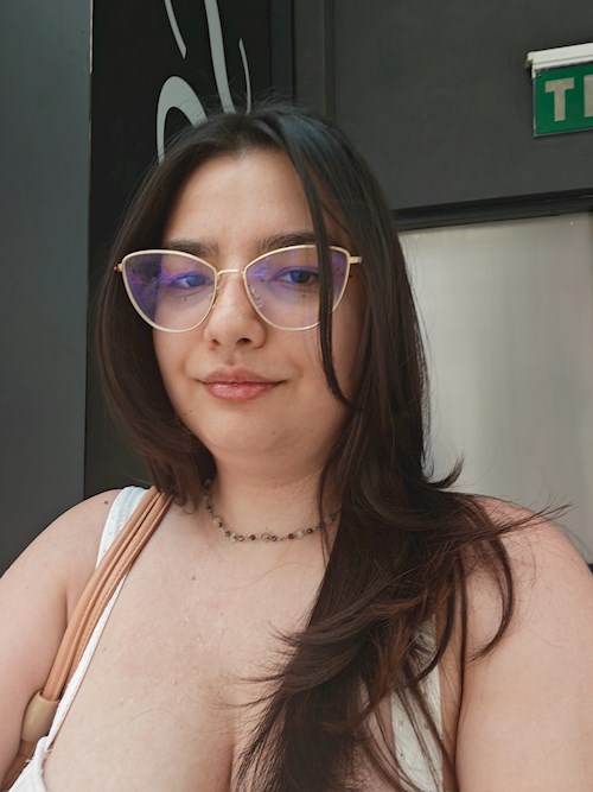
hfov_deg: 54.9
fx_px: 571
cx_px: 296
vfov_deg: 69.4
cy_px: 396
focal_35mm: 25
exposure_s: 1/50
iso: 80
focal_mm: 2.98
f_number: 2.1
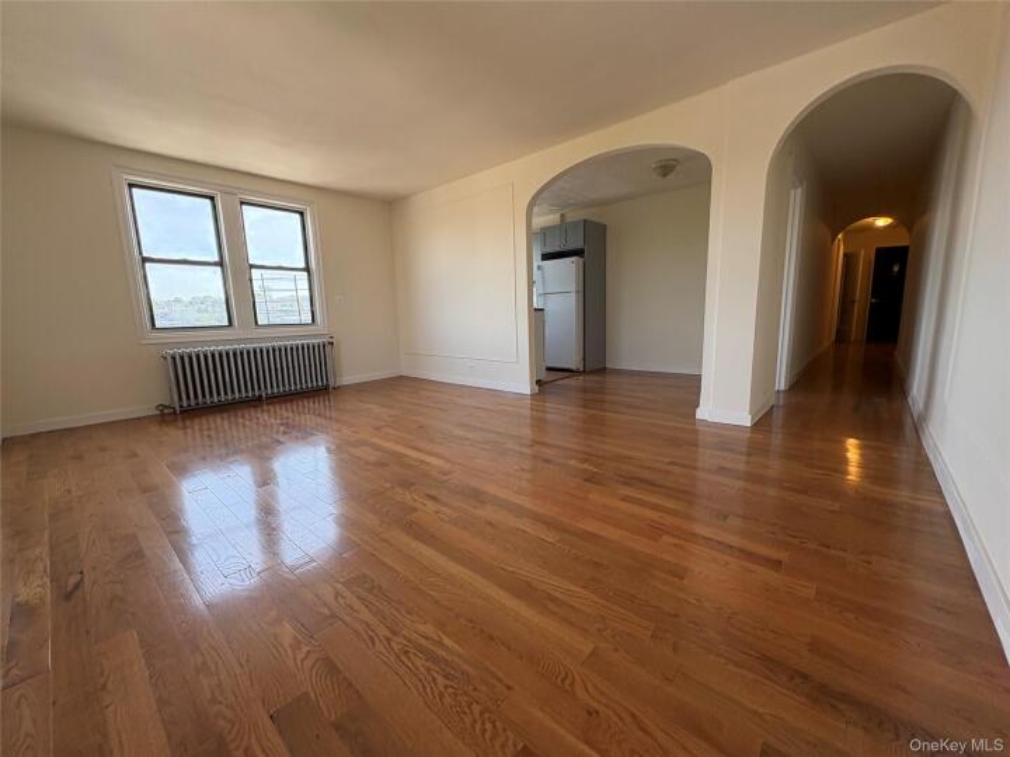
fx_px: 408
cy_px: 378
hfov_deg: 102.1
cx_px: 505
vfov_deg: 85.7
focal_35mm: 14
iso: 100
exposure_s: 1/131
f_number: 2.2
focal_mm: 2.22
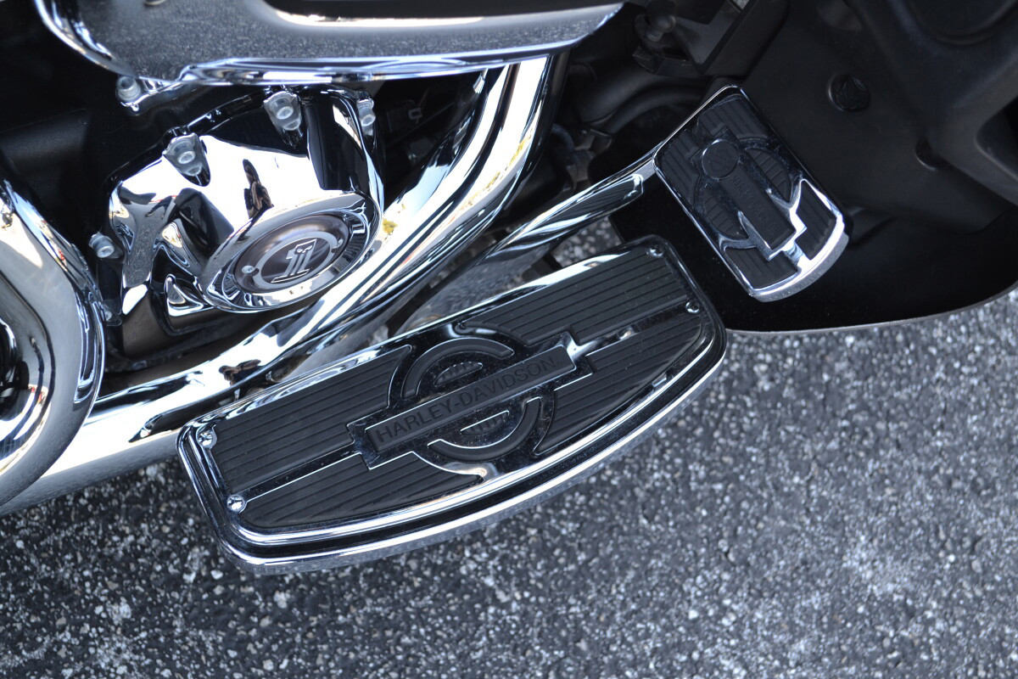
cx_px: 509
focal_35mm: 60
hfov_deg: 33.4
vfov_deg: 22.6
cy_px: 340
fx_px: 1697
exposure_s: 1/100
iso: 400
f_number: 5.3
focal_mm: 40
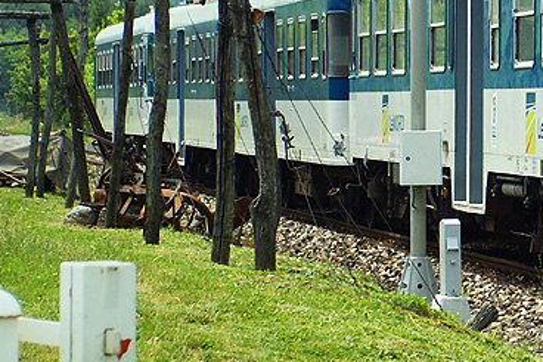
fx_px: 4402
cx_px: 739
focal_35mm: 292
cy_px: 62
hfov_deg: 7.0
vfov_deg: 4.7
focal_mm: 70
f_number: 5.6
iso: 200
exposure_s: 1/500
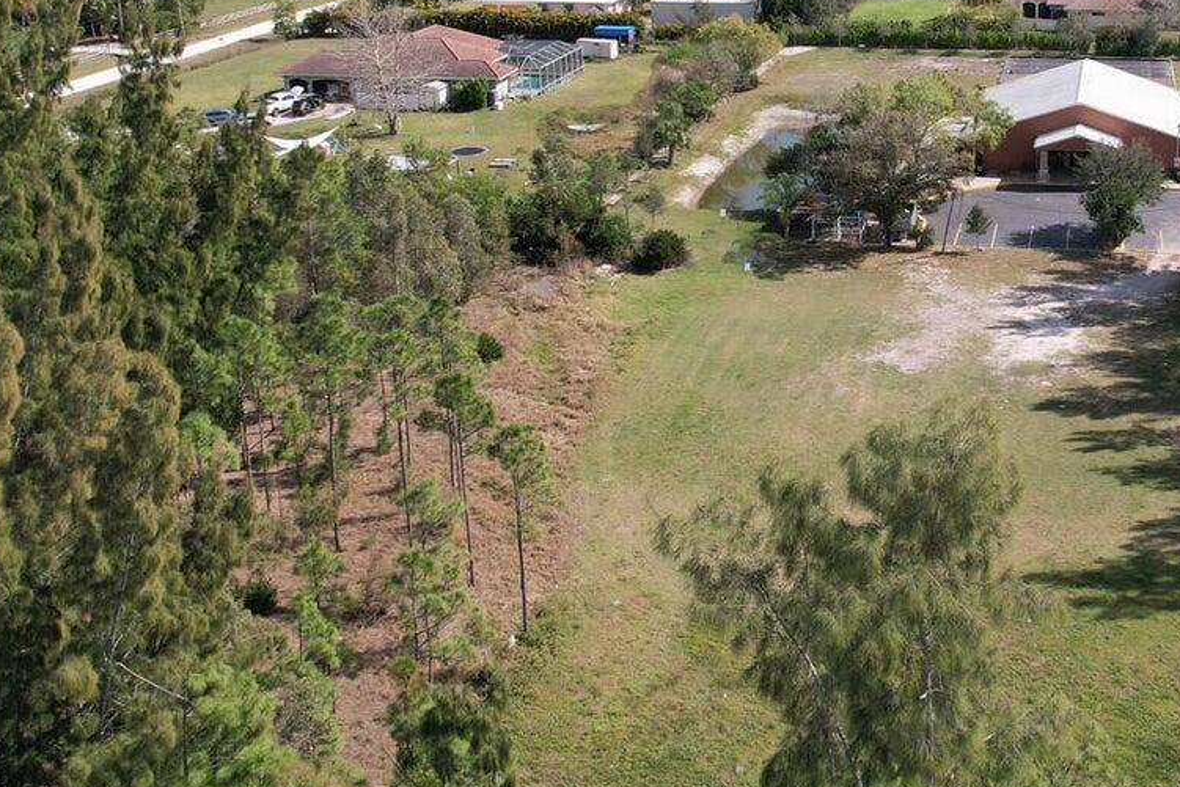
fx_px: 1475
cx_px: 886
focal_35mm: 45
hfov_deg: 42.3
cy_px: 178
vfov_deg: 29.3
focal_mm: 8.38
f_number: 2.8
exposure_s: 1/2000
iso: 120
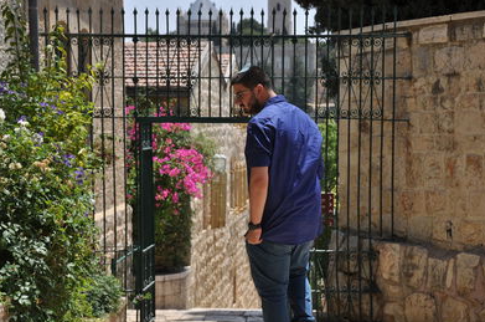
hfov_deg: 22.9
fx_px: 1197
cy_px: 162
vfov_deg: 15.3
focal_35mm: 89
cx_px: 244
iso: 200
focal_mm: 58
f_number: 5
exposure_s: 1/1250
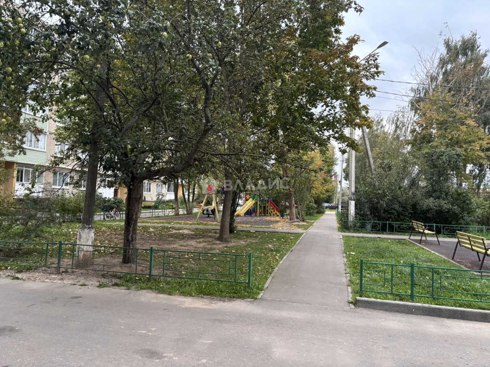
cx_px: 245
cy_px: 184
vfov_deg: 53.1
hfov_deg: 67.3
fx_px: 368
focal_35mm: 26
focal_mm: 5.96
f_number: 1.6
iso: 250
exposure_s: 1/60
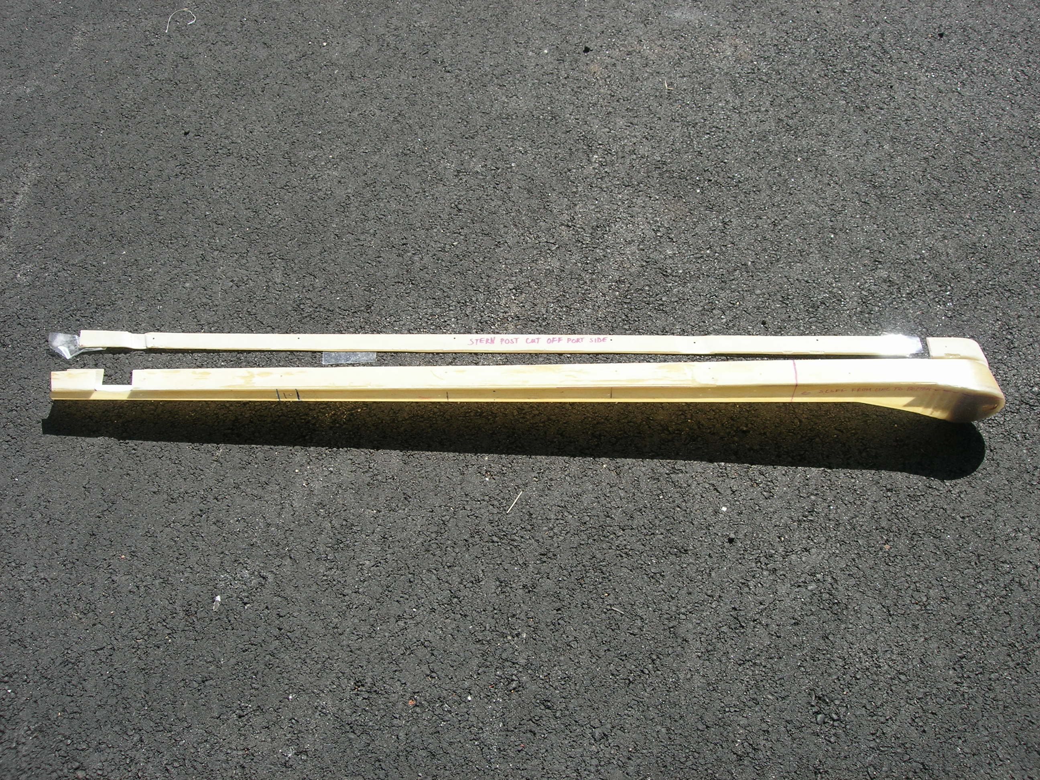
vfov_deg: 37.7
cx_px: 520
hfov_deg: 49.0
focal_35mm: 38
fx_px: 1142
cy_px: 390
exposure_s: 1/392
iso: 64
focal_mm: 7.8
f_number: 4.8
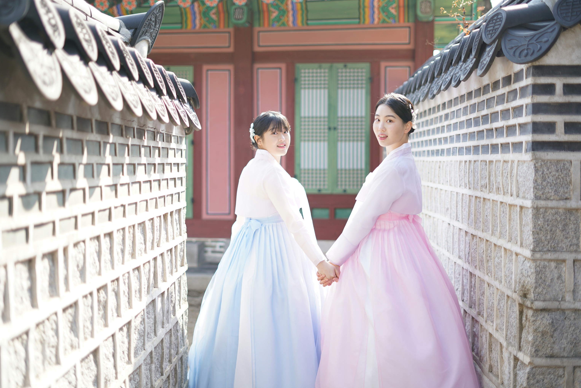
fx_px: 839
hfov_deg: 38.2
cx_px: 281
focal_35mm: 52
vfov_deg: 26.0
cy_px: 190
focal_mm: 50
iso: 100
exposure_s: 1/400
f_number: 1.8
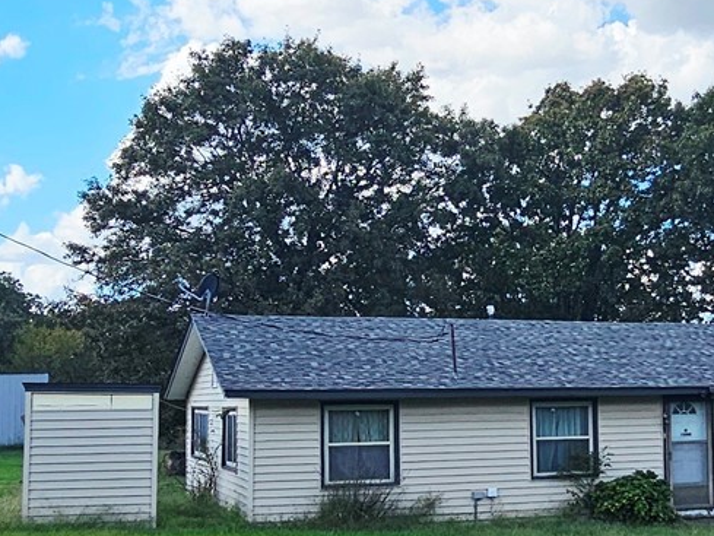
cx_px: 488
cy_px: 305
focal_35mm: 51
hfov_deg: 37.0
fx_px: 1052
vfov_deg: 28.5
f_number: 2.2
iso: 50
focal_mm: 2.2
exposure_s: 1/2500
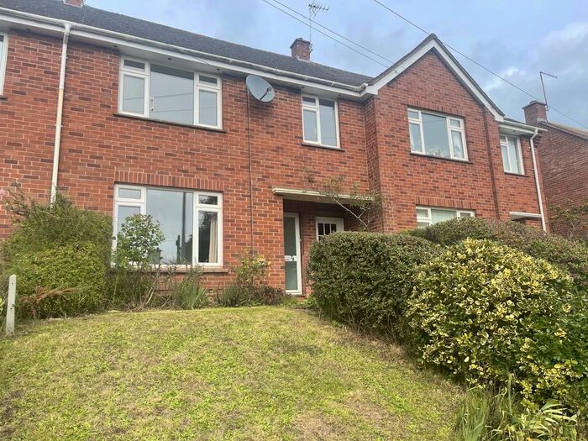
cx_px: 294
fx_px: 442
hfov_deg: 67.3
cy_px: 220
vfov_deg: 53.1
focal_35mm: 26
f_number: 1.6
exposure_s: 1/1456
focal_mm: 5.1
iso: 32
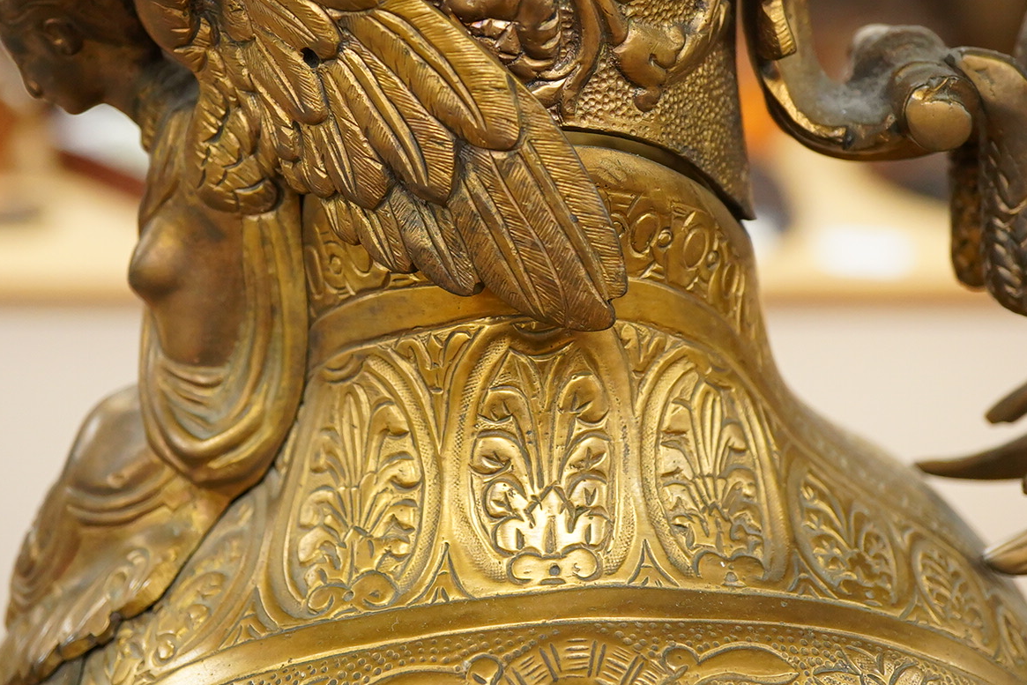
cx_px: 461
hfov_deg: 26.6
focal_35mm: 76
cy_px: 302
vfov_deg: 17.9
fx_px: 2168
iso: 2000
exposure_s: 1/125
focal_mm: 30
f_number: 6.3
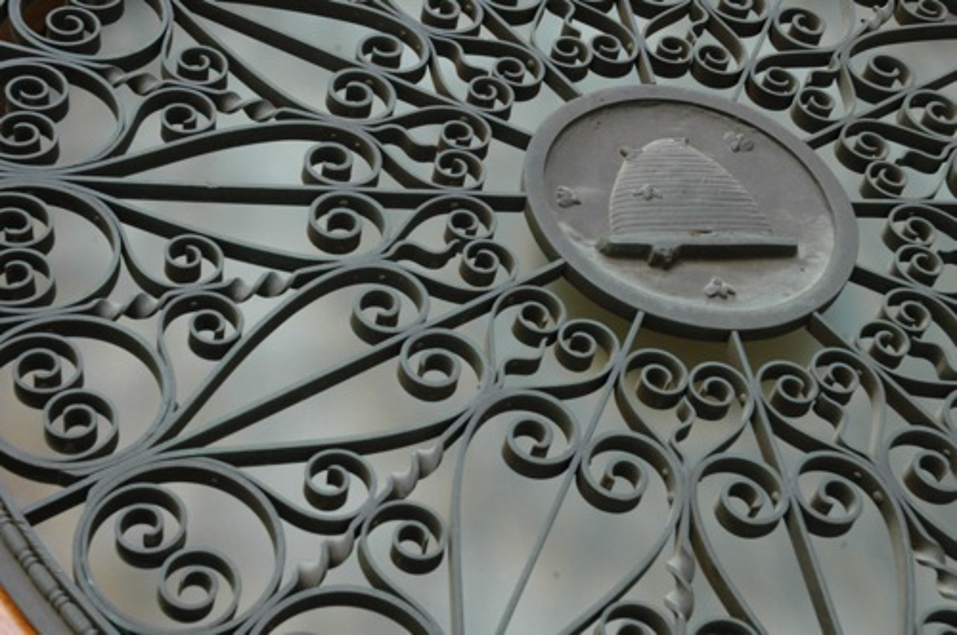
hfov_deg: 35.1
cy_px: 318
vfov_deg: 23.7
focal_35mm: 57
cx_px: 478
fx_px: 1513
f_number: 11
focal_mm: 38
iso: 400
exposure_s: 1/20
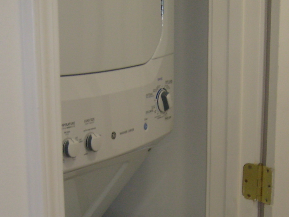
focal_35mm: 72
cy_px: 175
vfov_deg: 20.2
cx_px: 140
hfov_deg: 27.0
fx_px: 601
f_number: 2.8
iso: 100
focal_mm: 5.8
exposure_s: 1/45
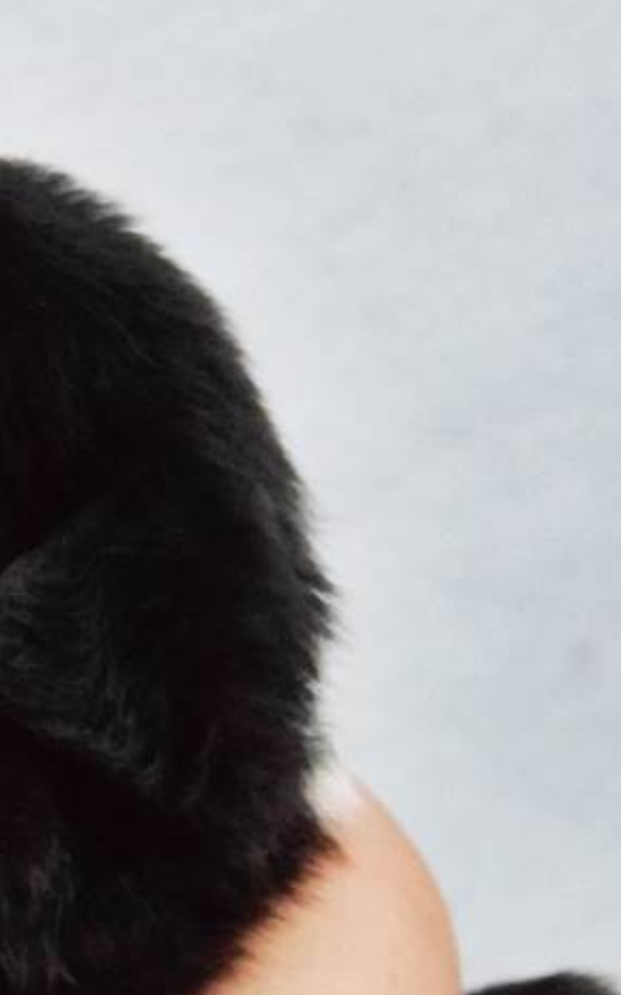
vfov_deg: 7.2
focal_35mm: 291
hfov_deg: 4.5
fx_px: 7881
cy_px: 97
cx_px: -476
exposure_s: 1/60
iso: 3600
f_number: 5.6
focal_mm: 55
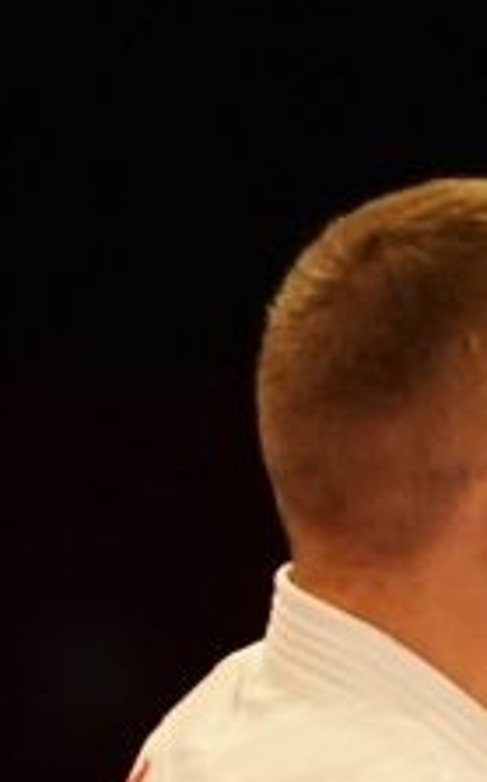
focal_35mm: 1646
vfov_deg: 1.3
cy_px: 1452
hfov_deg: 0.8
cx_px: 1230
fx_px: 35022
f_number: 2.8
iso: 3200
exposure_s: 1/1000
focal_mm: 200
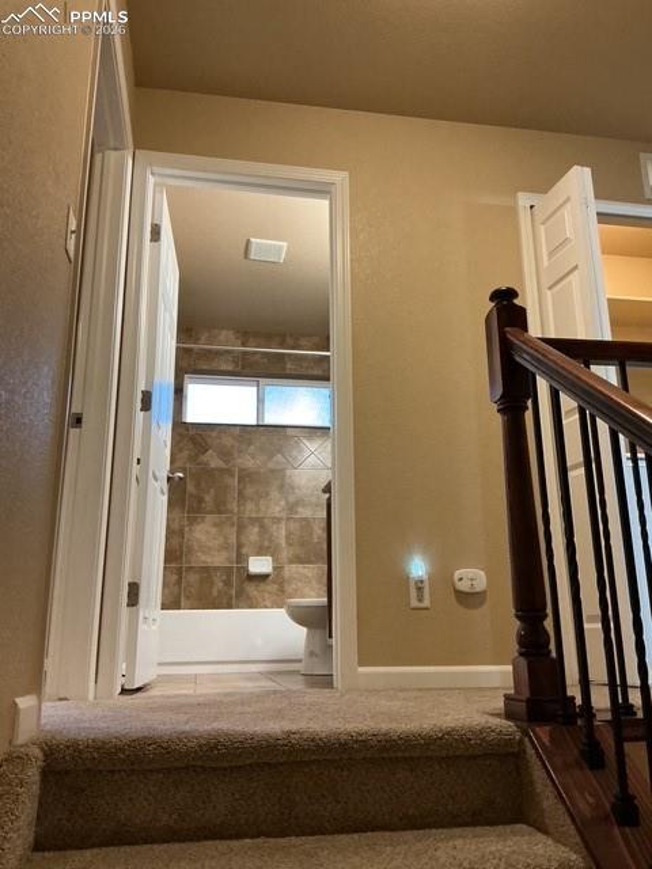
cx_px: 326
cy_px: 434
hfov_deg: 48.2
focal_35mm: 29
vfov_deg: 61.7
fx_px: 728
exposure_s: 1/50
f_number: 1.8
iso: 250
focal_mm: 3
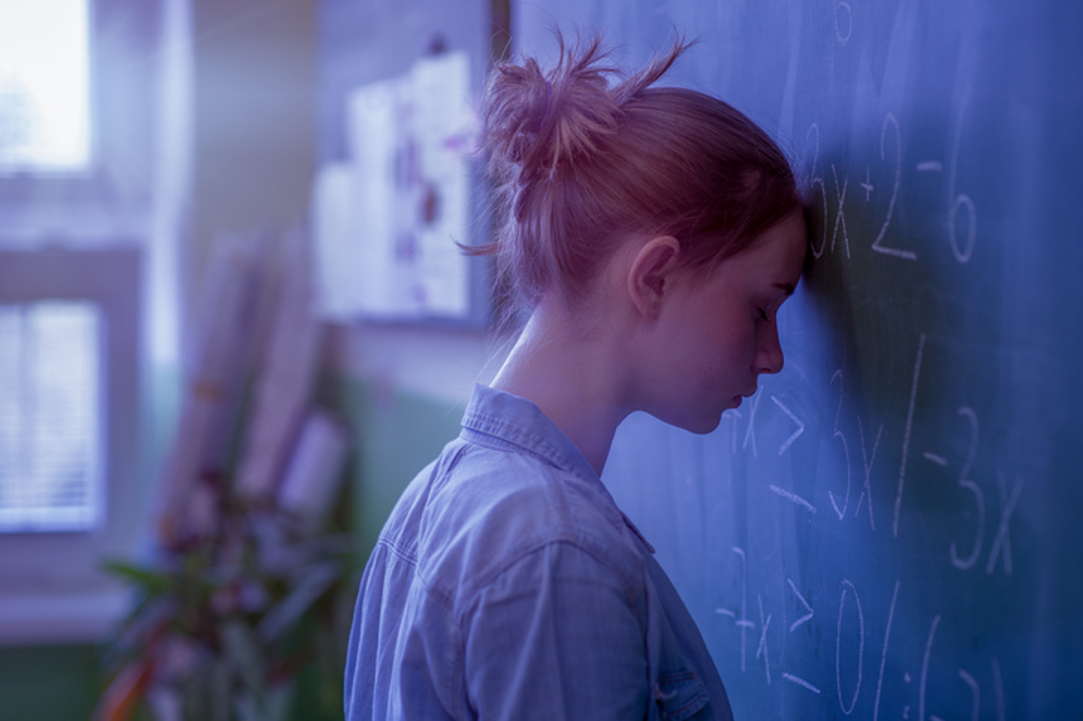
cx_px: 542
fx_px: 2556
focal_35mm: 85
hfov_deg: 23.9
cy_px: 360
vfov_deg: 16.1
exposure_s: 1/160
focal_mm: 85
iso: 400
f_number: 2.2
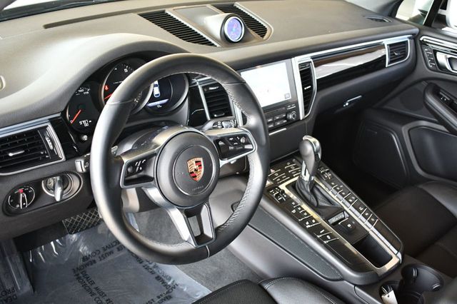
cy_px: 152
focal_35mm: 37
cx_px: 228
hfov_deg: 51.9
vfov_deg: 35.9
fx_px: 469
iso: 1400
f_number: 4
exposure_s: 1/125
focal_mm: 25
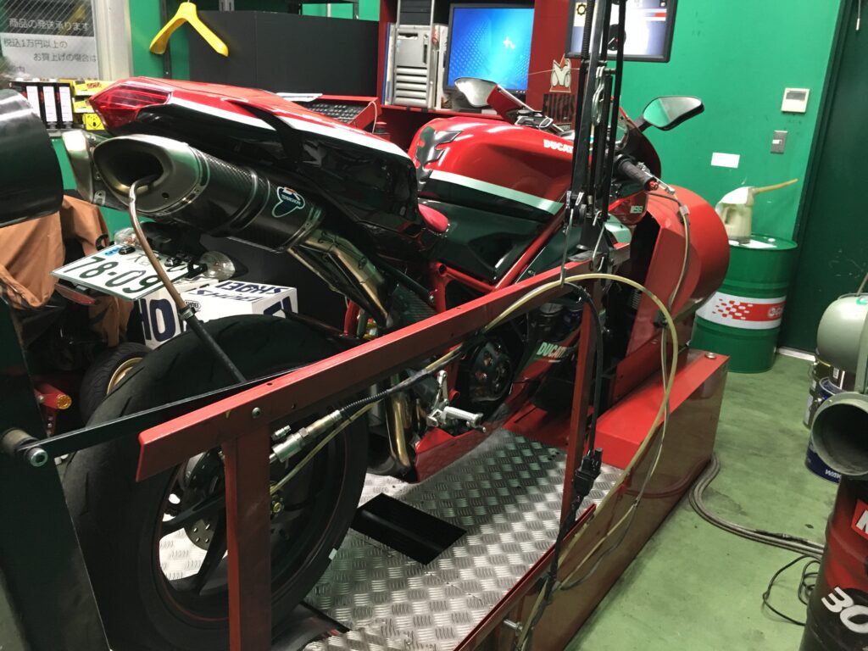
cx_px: 434
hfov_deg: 61.7
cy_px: 326
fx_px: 727
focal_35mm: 29
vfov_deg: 48.2
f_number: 2.2
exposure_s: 1/17
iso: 200
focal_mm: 4.15
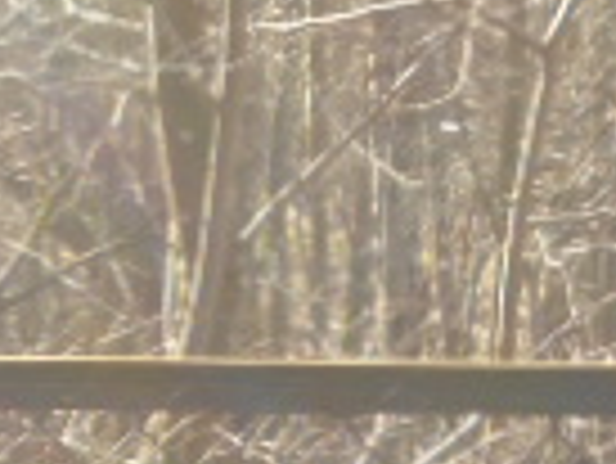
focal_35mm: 299
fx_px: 5325
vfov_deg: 4.9
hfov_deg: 6.4
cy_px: 1045
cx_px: -683
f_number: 5.6
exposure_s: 1/60
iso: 100
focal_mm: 11.5
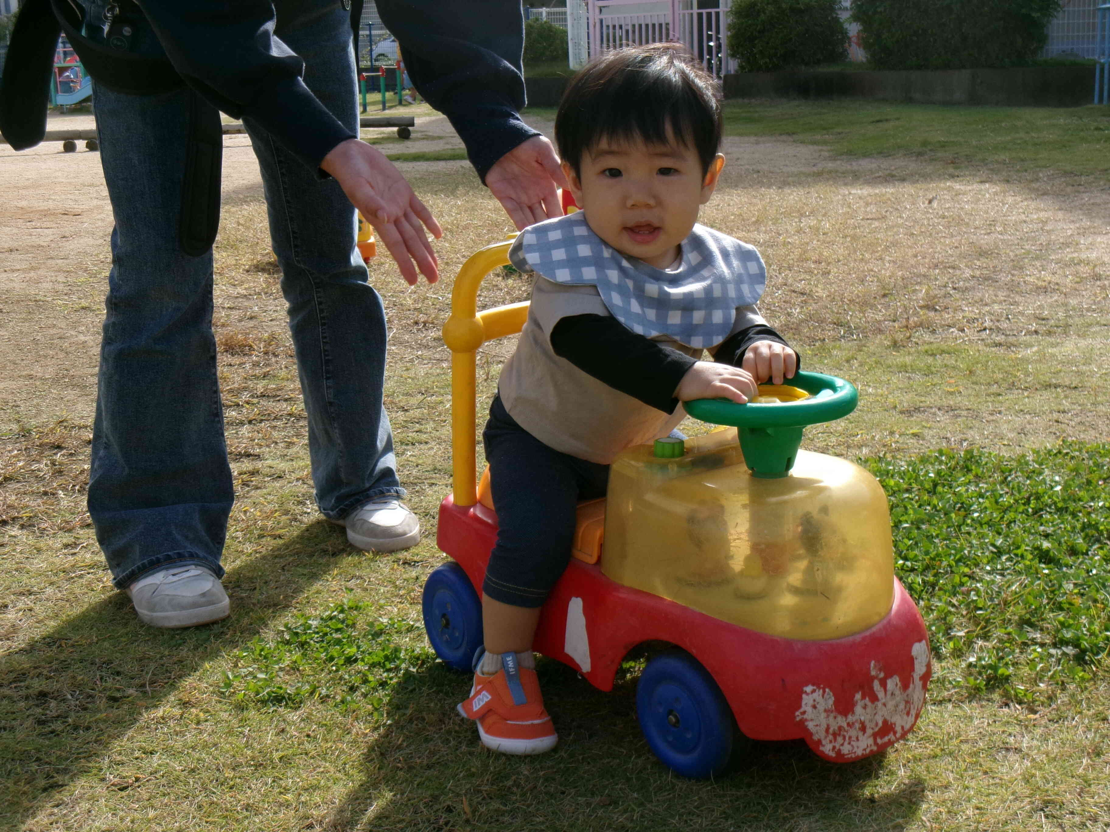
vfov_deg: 27.5
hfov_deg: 36.2
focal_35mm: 53
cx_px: 555
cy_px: 416
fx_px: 1700
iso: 100
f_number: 4.9
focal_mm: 9.5
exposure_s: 1/400
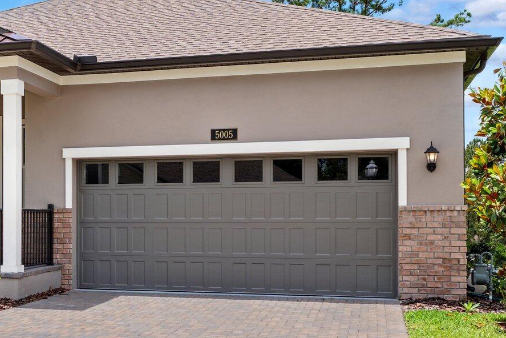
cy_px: 213
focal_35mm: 60
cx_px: 51
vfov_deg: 22.6
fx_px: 844
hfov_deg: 31.8
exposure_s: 1/250
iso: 100
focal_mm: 26
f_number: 8
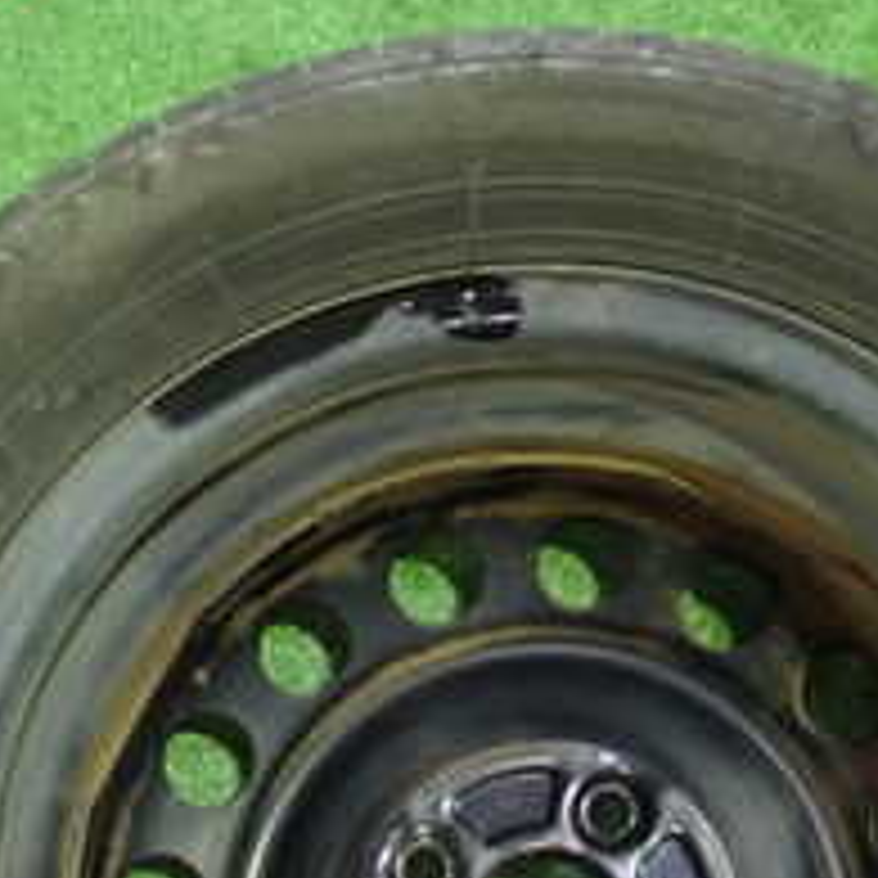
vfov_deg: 19.3
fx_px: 2497
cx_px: 545
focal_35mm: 87
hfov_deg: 19.9
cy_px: 919
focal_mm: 5.79
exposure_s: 1/20
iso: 800
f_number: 2.4
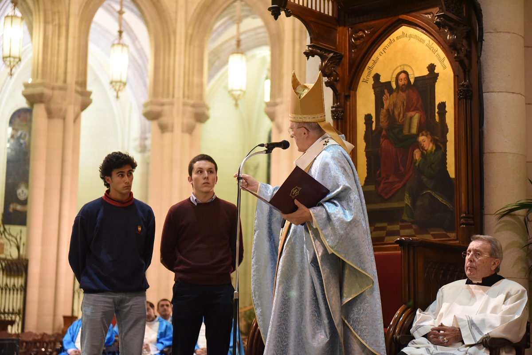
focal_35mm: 70
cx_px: 266
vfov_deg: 19.5
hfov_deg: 28.8
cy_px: 178
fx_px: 1035
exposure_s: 1/100
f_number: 2.8
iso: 5000
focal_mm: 70
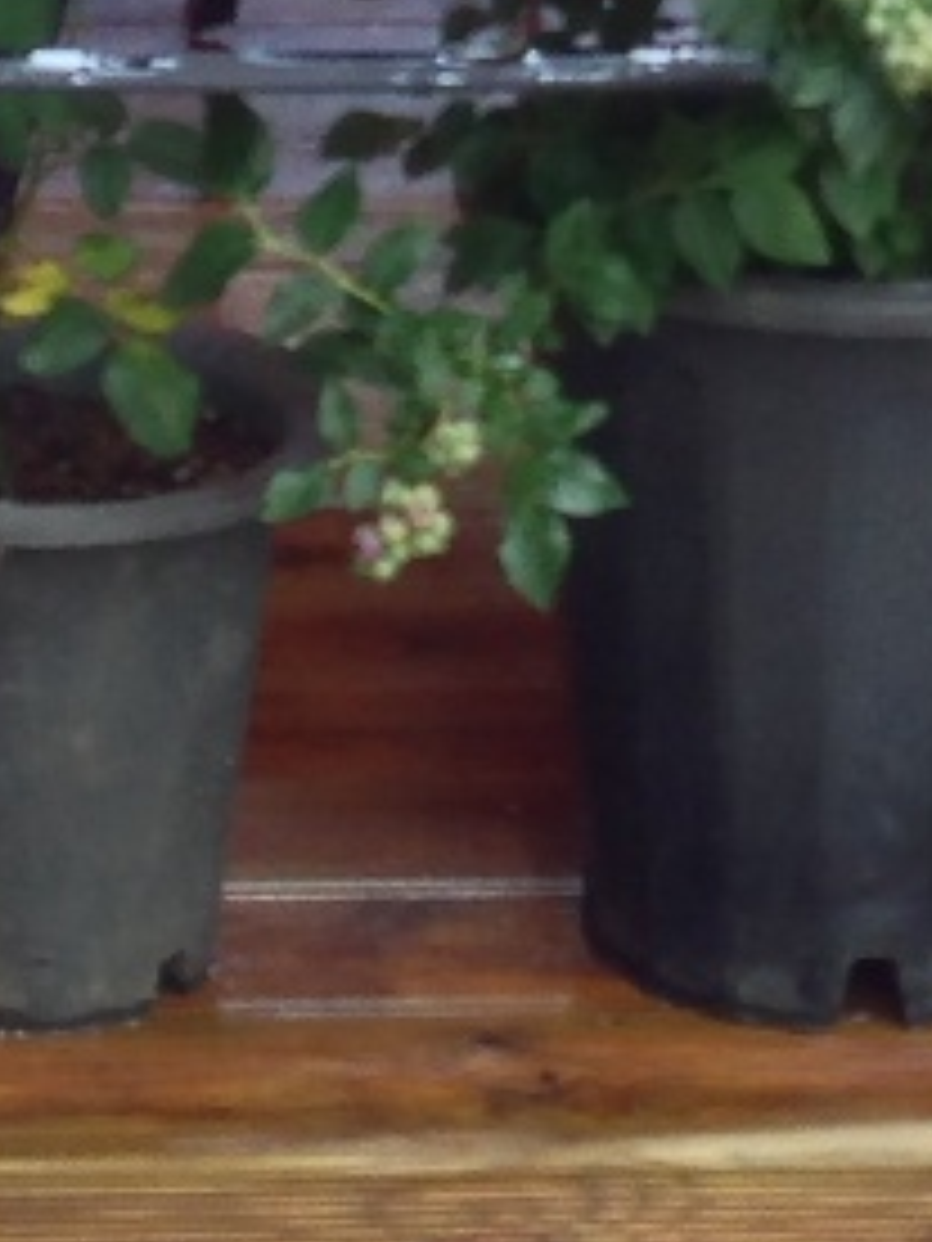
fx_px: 7000
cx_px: 491
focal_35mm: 195
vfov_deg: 9.5
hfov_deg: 7.6
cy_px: -1192
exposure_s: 1/40
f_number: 2.4
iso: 64
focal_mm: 4.13
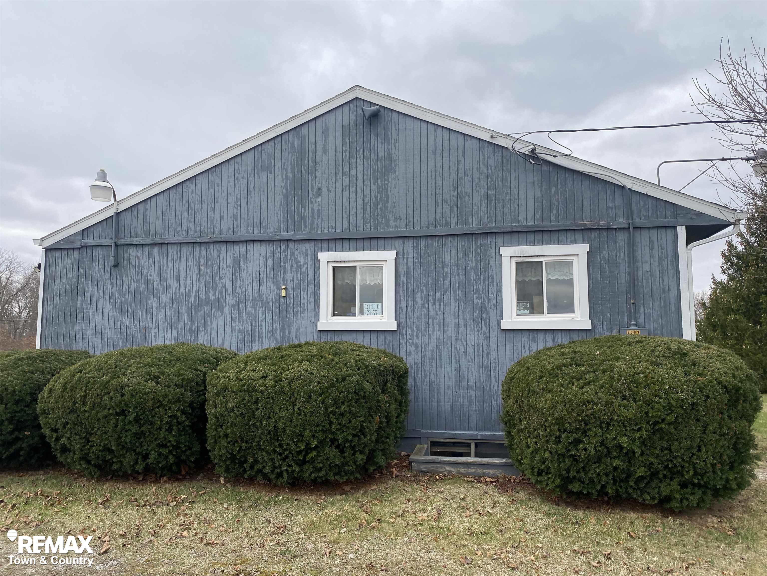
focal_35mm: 26
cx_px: 384
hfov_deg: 67.3
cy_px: 288
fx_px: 576
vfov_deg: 53.1
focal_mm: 4.25
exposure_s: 1/447
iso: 32
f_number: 1.8
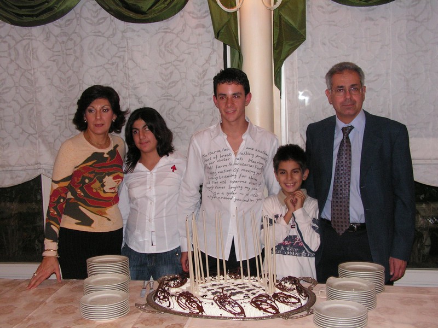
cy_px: 164
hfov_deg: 42.9
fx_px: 557
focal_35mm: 44
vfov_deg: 32.9
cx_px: 219
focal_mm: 7.4
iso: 200
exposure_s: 1/40
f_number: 3.2
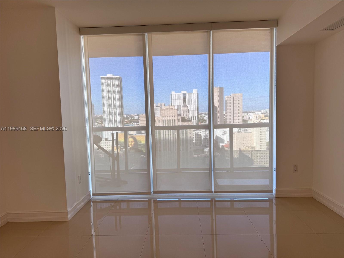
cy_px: 129
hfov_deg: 71.6
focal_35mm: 24
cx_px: 172
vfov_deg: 56.8
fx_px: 239
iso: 64
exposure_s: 1/186
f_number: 1.78
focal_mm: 6.76
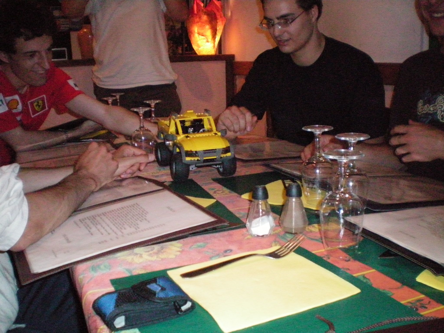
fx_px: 487
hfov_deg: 49.0
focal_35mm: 38
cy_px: 166
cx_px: 222
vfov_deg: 37.7
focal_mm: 6.3
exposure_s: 1/125
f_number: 3.1
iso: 800
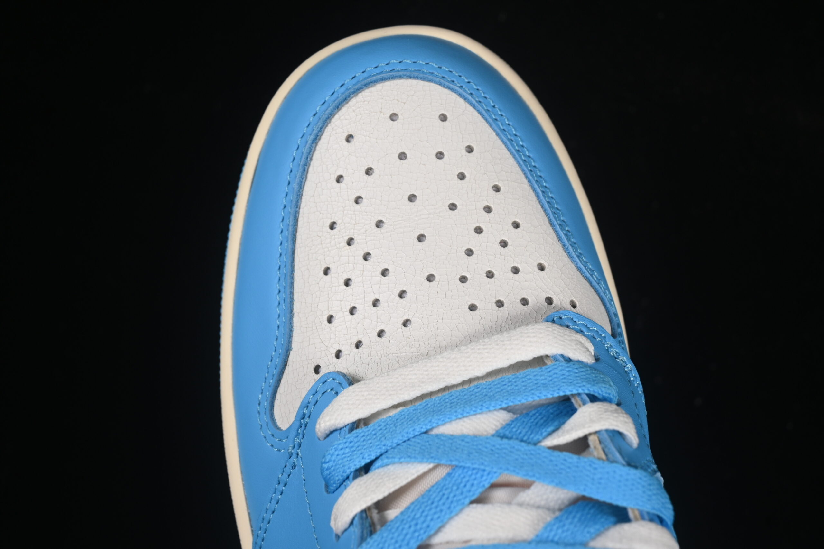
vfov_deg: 18.2
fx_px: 1717
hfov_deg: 27.0
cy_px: 274
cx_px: 412
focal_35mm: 75
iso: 160
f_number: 7.1
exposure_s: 1/80
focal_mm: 50
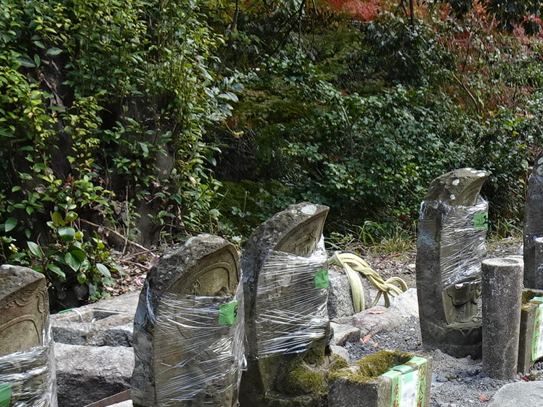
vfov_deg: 18.4
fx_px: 1223
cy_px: 398
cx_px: 502
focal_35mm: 78
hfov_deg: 24.2
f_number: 3.5
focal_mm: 4.28
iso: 80
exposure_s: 1/50
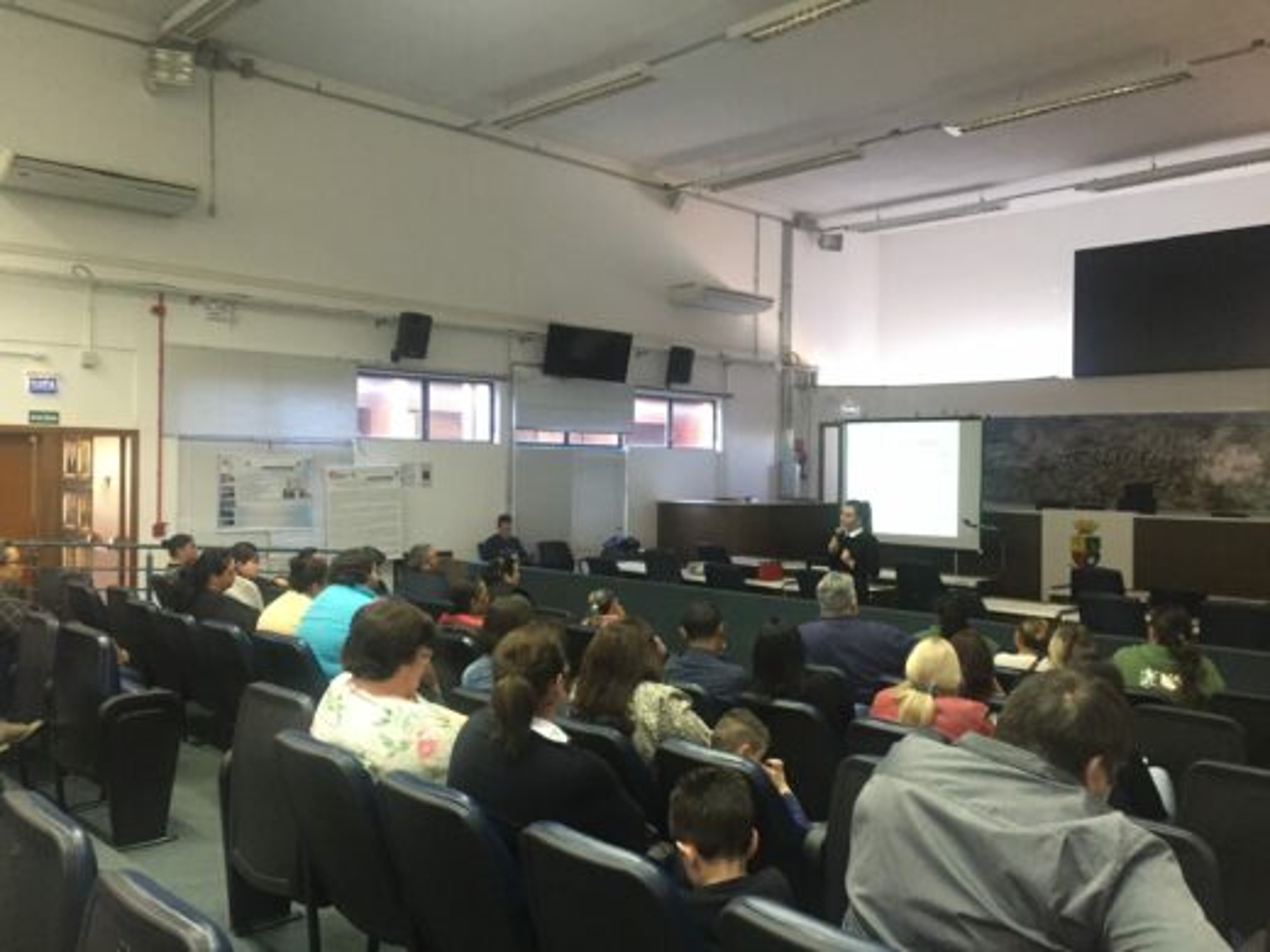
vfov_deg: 48.2
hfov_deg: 61.7
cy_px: 476
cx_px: 635
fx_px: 1064
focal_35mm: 29
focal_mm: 4.15
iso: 250
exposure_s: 1/15
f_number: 2.2
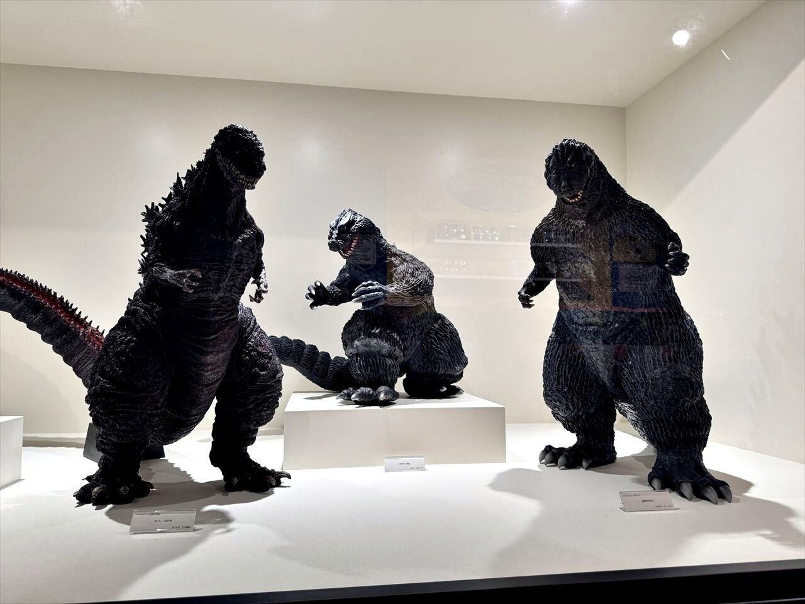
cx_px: 402
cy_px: 302
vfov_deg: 56.8
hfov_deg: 71.6
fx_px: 558
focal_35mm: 24
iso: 125
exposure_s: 1/121
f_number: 1.8
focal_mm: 6.8
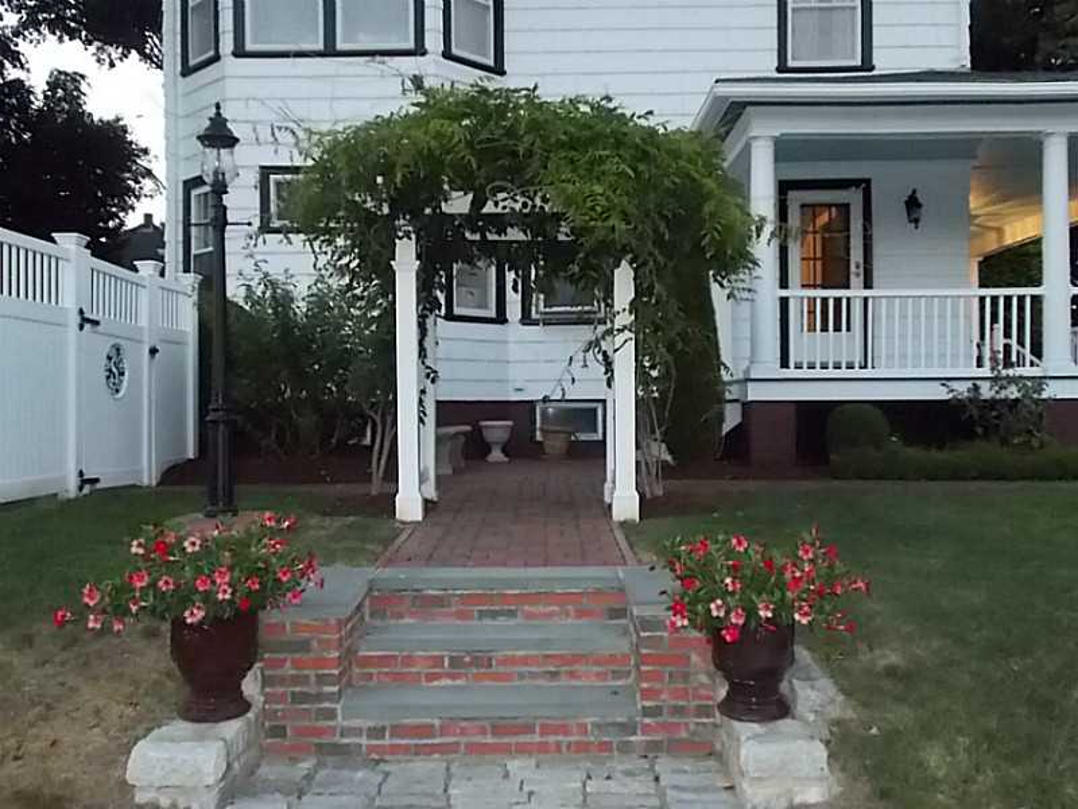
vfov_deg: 41.8
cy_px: 404
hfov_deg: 54.0
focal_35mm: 34
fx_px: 1059
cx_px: 539
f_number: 3.6
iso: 800
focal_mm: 6
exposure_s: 1/25
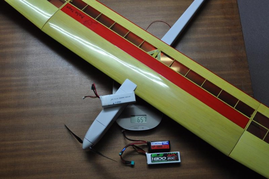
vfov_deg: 28.9
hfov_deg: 42.4
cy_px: 90
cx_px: 134
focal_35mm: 46
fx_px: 347
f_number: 4
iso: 400
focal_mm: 31
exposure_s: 1/60
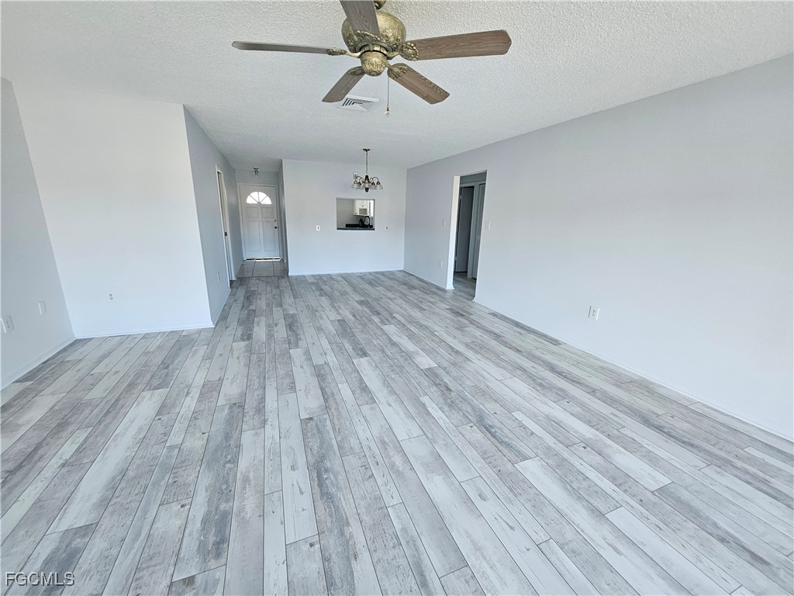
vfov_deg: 89.9
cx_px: 397
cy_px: 298
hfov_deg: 106.2
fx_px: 298
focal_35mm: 13
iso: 200
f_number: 2.2
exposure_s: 1/100
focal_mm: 1.74
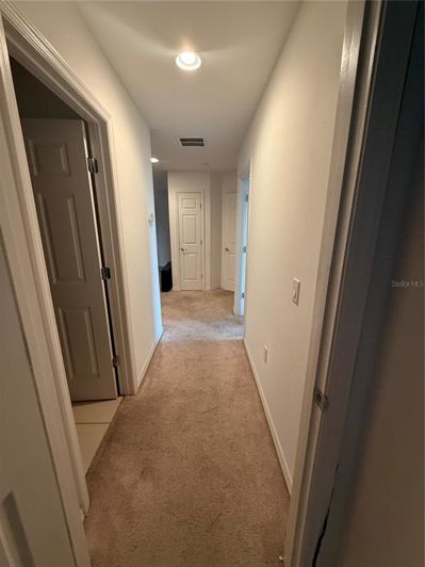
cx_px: 212
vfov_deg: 102.1
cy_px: 284
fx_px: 229
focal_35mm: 14
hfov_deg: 85.7
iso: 320
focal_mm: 2.22
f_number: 2.2
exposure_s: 1/60
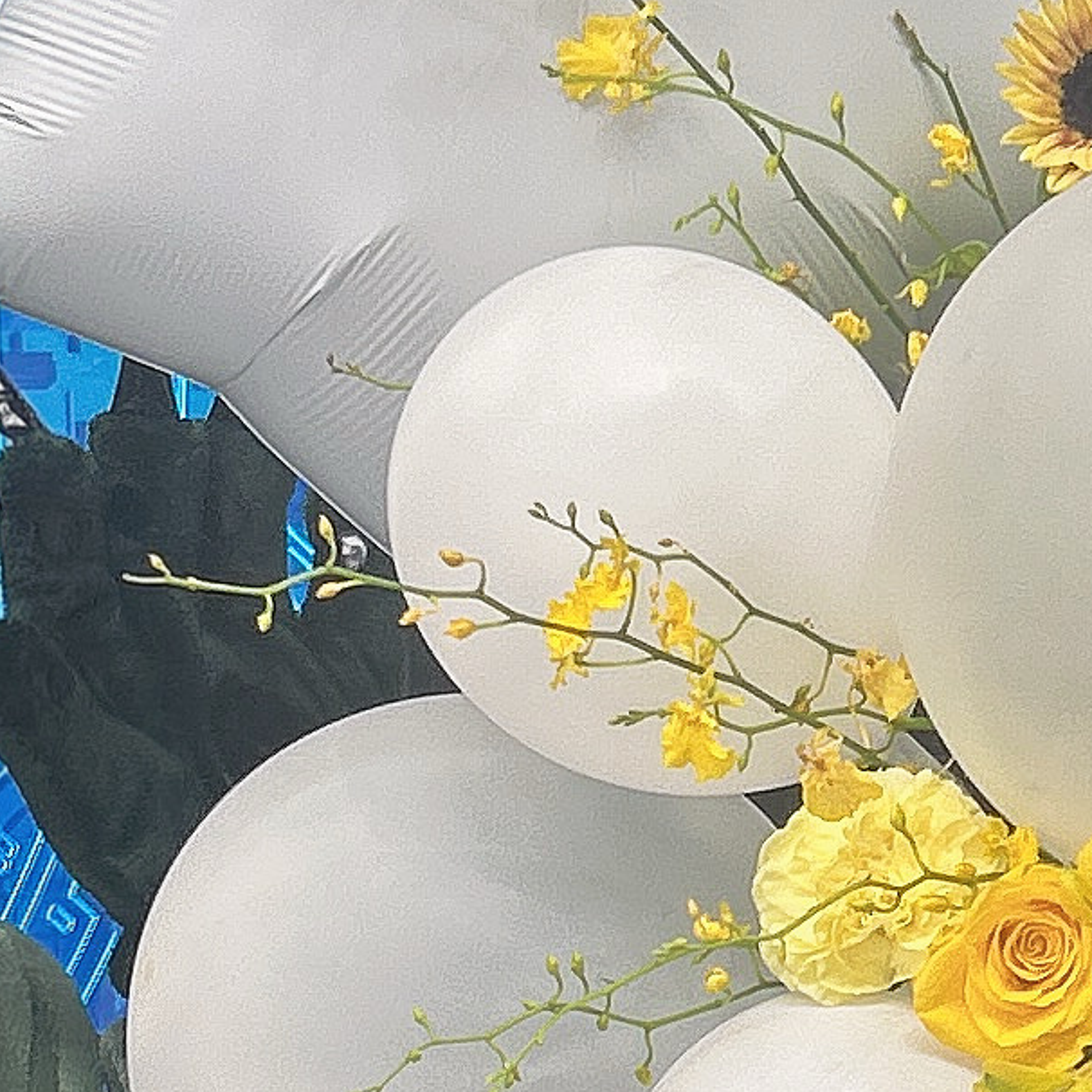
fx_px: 5461
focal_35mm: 153
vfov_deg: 11.3
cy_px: 1115
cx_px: 845
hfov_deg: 11.4
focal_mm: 5.7
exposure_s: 1/254
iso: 40
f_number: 1.5
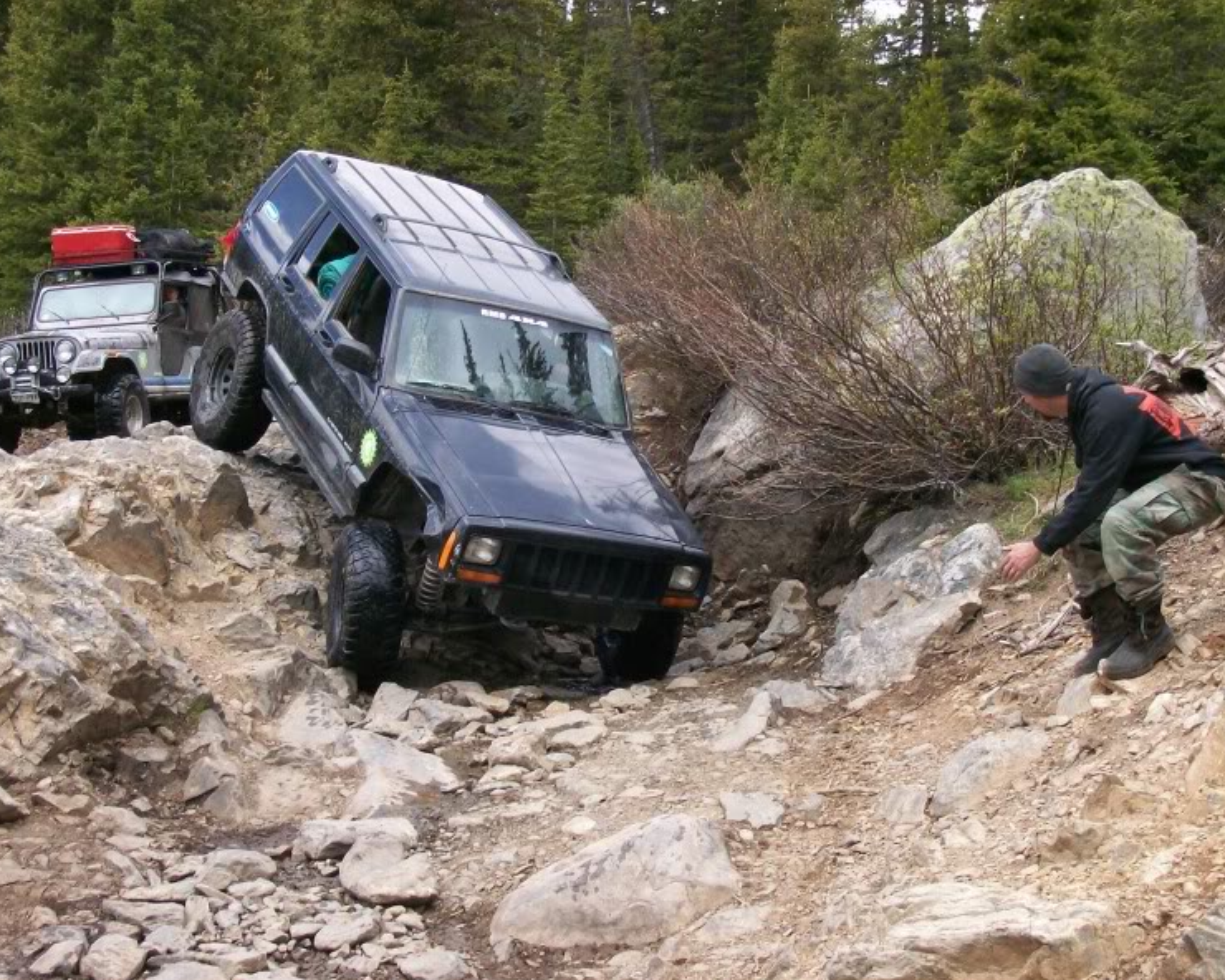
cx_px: 570
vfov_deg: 25.8
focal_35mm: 59
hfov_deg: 31.9
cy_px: 493
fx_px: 2139
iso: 80
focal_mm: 9.4
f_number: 3.4
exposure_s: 1/454
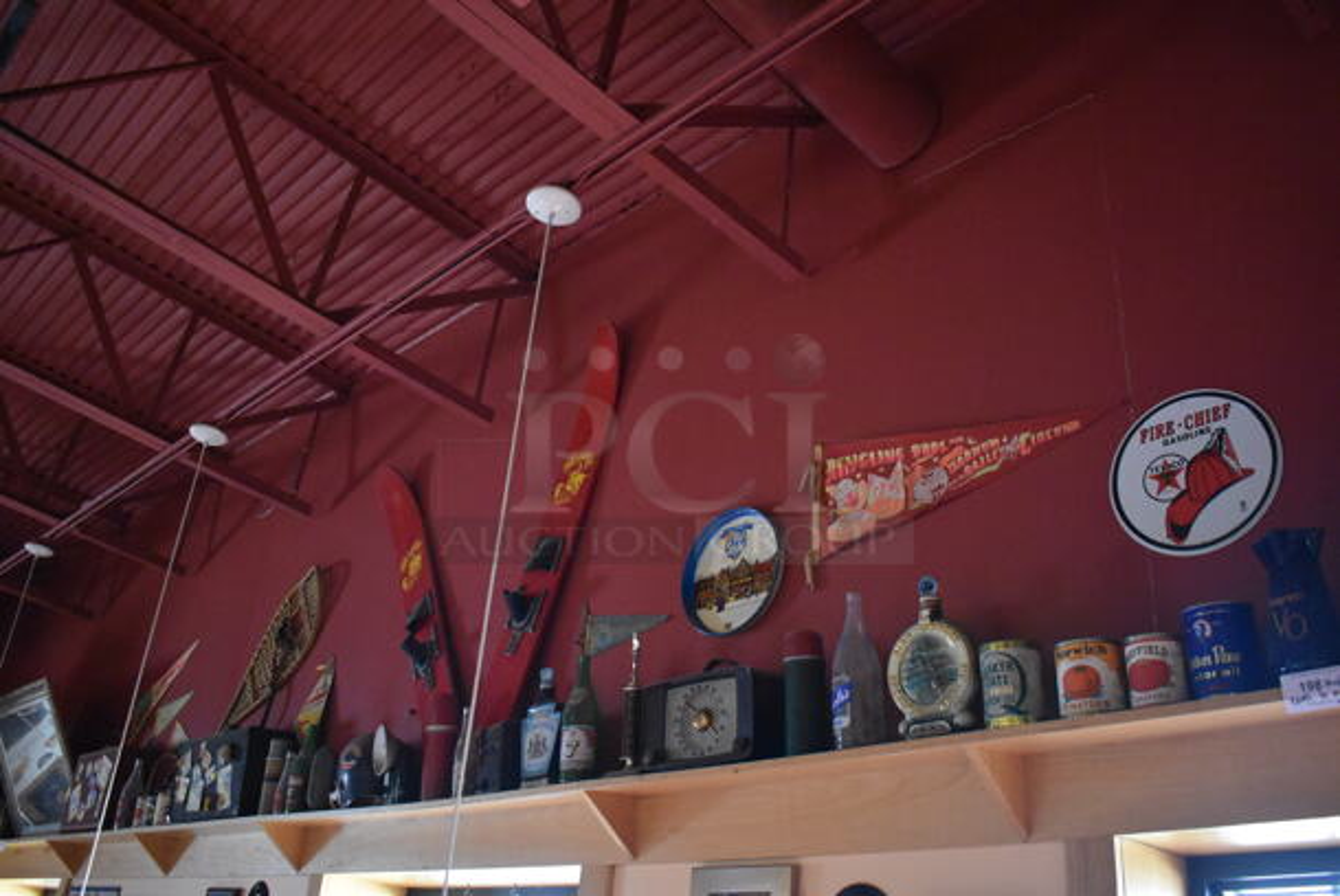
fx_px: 1118
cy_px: 448
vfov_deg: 43.7
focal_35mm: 30
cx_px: 670
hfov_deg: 61.9
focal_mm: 20
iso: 5600
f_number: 3.8
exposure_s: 1/125
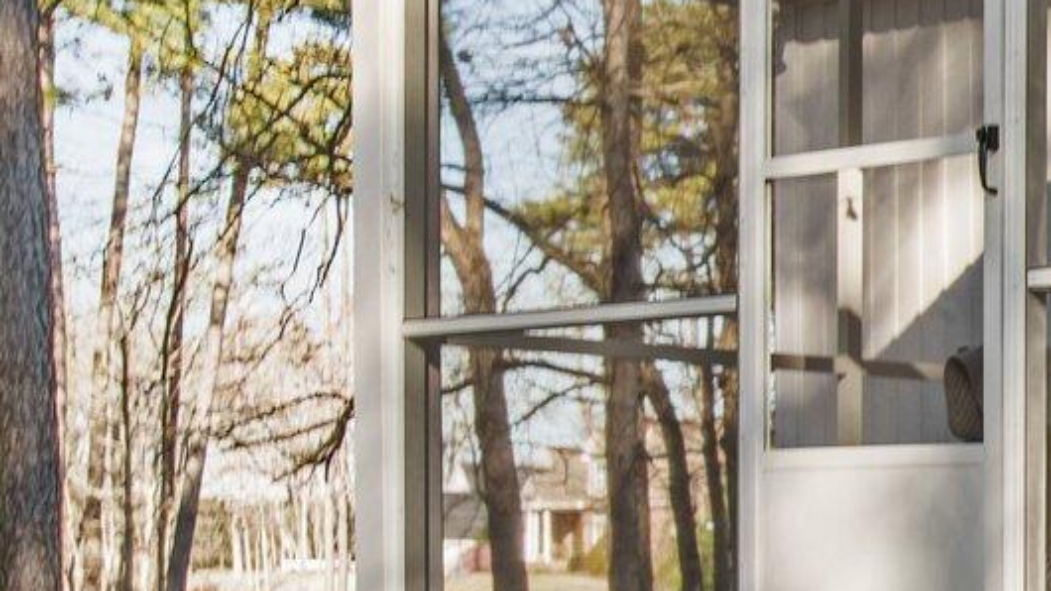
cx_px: 1997
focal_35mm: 89
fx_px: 2480
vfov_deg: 13.6
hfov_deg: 18.0
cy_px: 368
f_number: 8
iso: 100
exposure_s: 1/60
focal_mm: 22
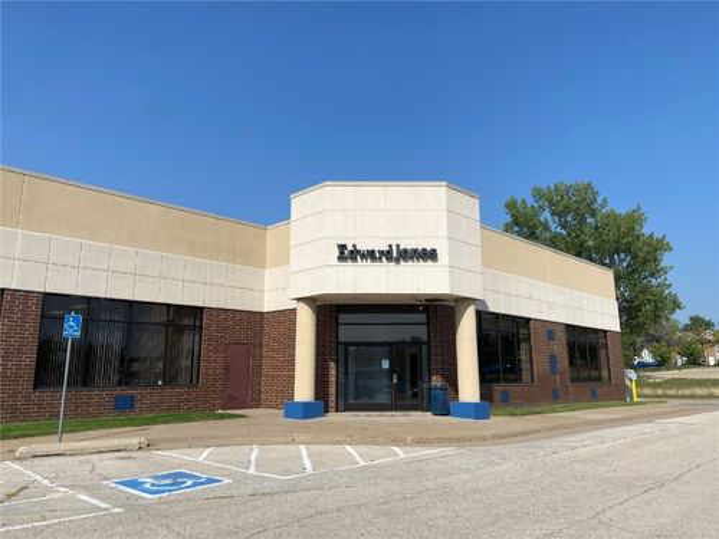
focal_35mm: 26
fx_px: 540
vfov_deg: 53.1
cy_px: 270
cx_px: 360
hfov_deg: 67.3
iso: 32
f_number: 1.8
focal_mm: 4.25
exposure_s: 1/4608
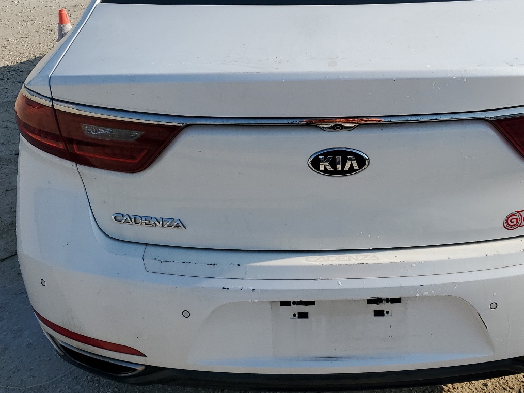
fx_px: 621
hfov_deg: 45.4
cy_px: 131
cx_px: 323
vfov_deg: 34.8
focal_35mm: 41
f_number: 1.5
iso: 50
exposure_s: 1/5000
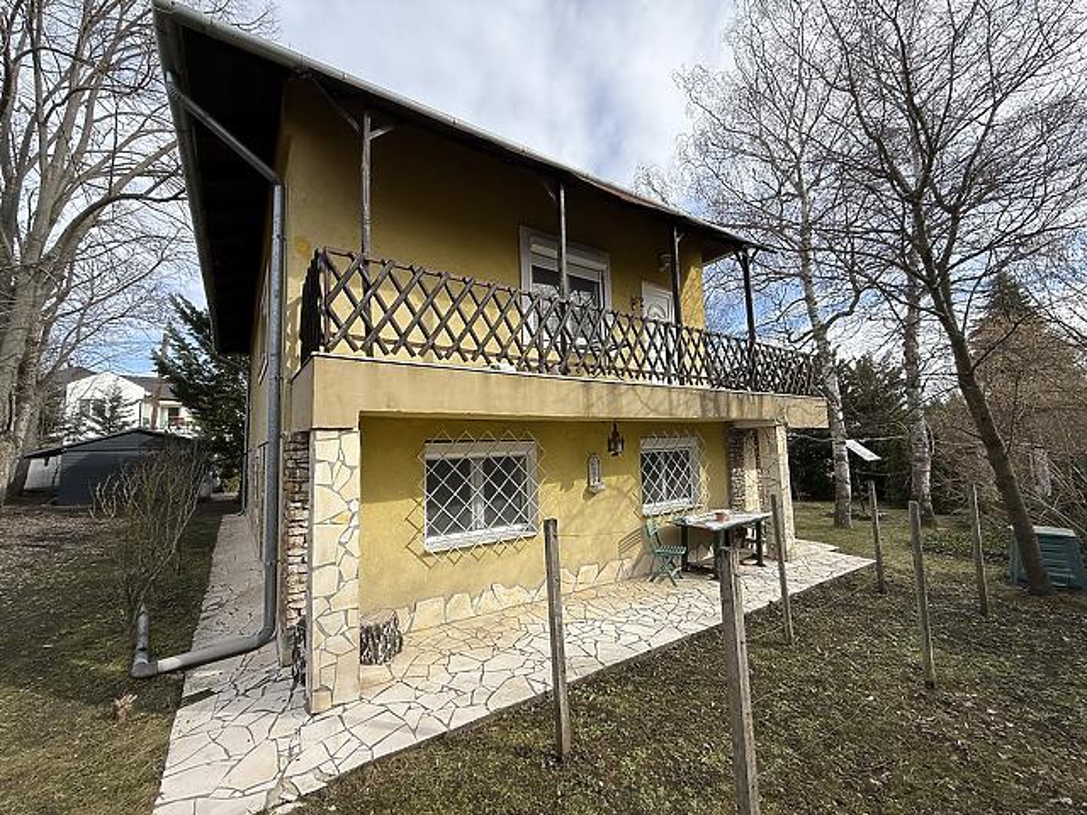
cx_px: 544
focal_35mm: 14
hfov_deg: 102.1
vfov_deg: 85.7
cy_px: 408
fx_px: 440
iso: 50
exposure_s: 1/1017
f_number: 2.2
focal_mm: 2.22
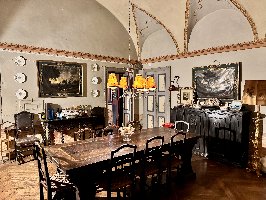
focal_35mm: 24
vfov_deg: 56.8
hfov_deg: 71.6
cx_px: 133
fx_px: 184
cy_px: 100
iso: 800
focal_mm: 6.76
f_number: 1.78
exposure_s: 1/33
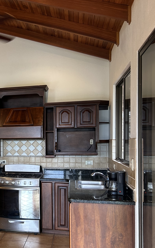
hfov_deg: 26.7
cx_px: -19
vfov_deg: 45.1
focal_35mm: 44
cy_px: 145
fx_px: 297
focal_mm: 5.7
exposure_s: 1/60
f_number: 1.5
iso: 125
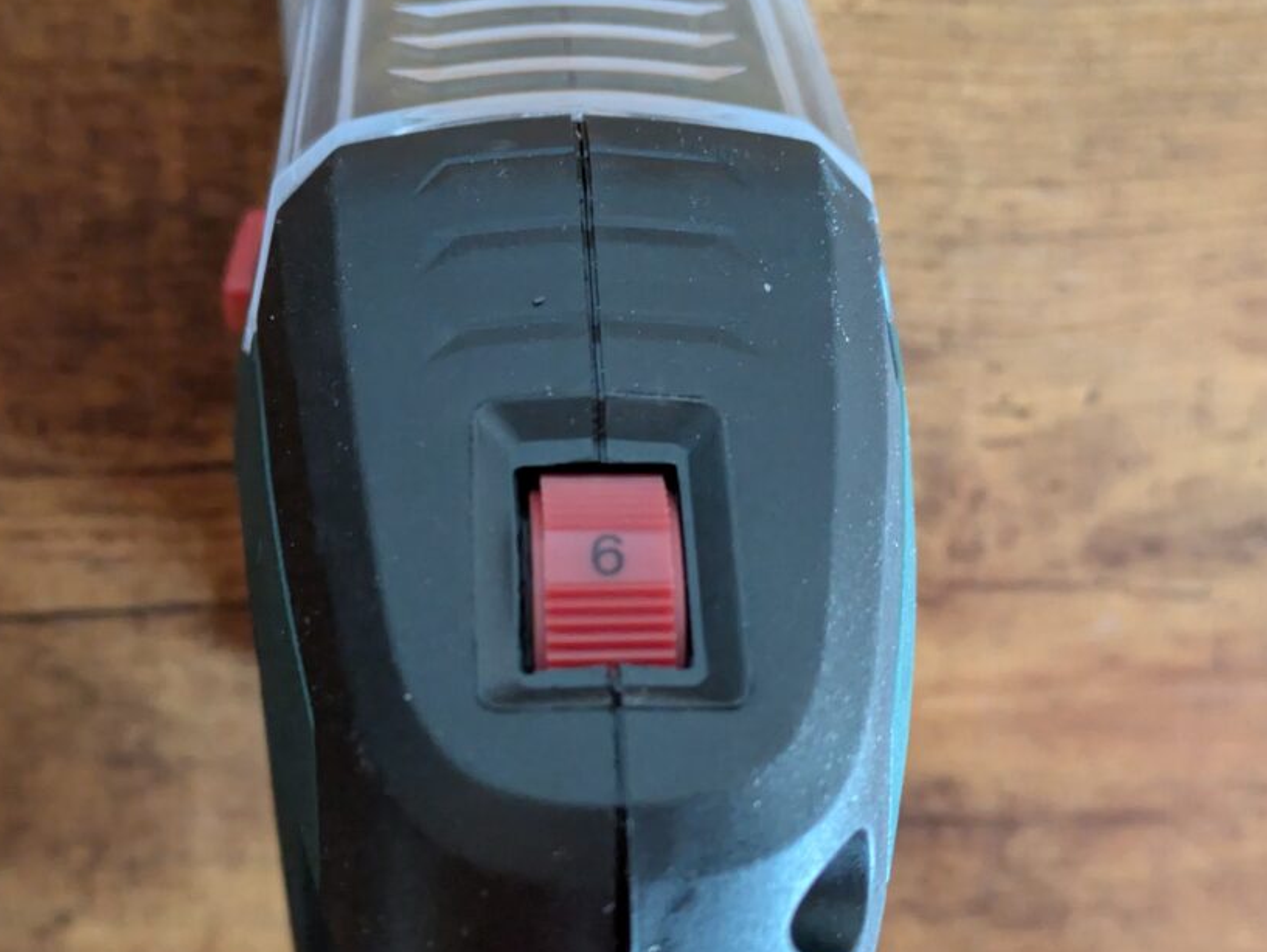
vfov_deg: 22.9
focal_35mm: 64
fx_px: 2344
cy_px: 523
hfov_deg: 30.2
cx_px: 626
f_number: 1.89
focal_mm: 5.43
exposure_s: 1/16.7
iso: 741
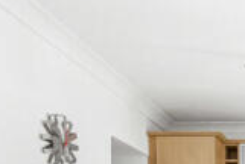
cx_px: 310
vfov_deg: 17.4
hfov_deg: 25.5
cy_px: 259
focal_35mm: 69
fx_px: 470
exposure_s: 1/5
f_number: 8
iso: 100
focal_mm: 17
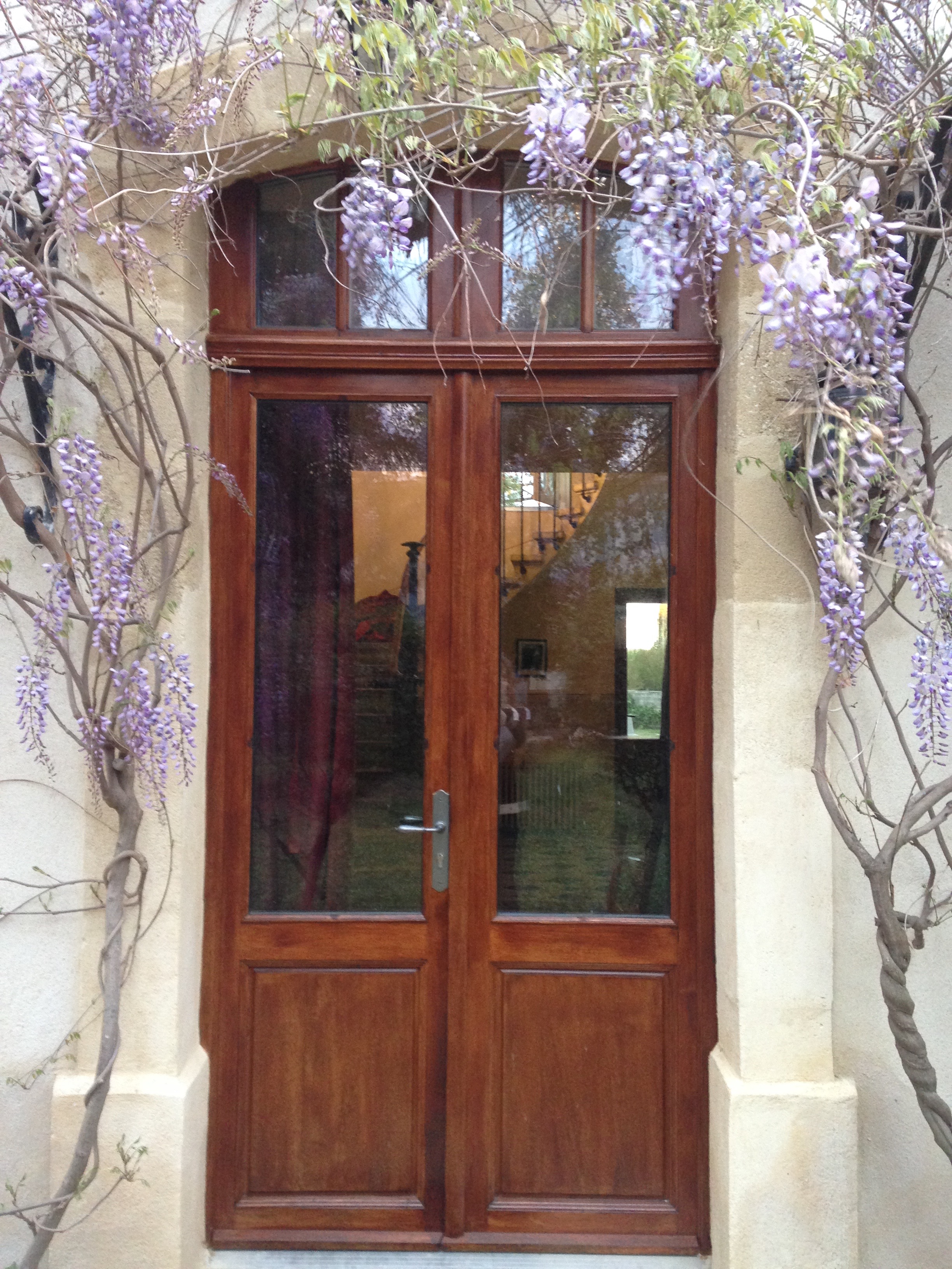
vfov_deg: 55.4
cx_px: 476
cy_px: 634
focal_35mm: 33
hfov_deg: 42.9
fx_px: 1210
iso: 200
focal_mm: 4.12
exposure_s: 1/20
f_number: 2.4
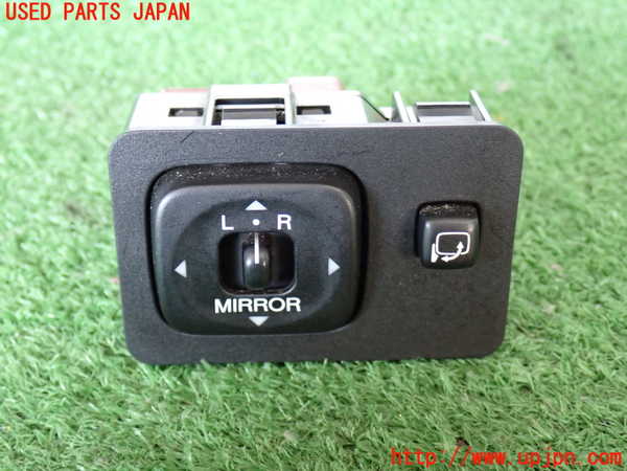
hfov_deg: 35.5
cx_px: 314
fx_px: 978
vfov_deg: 27.0
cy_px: 236
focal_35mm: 54
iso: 640
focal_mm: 9.65
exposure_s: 1/50
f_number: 3.3
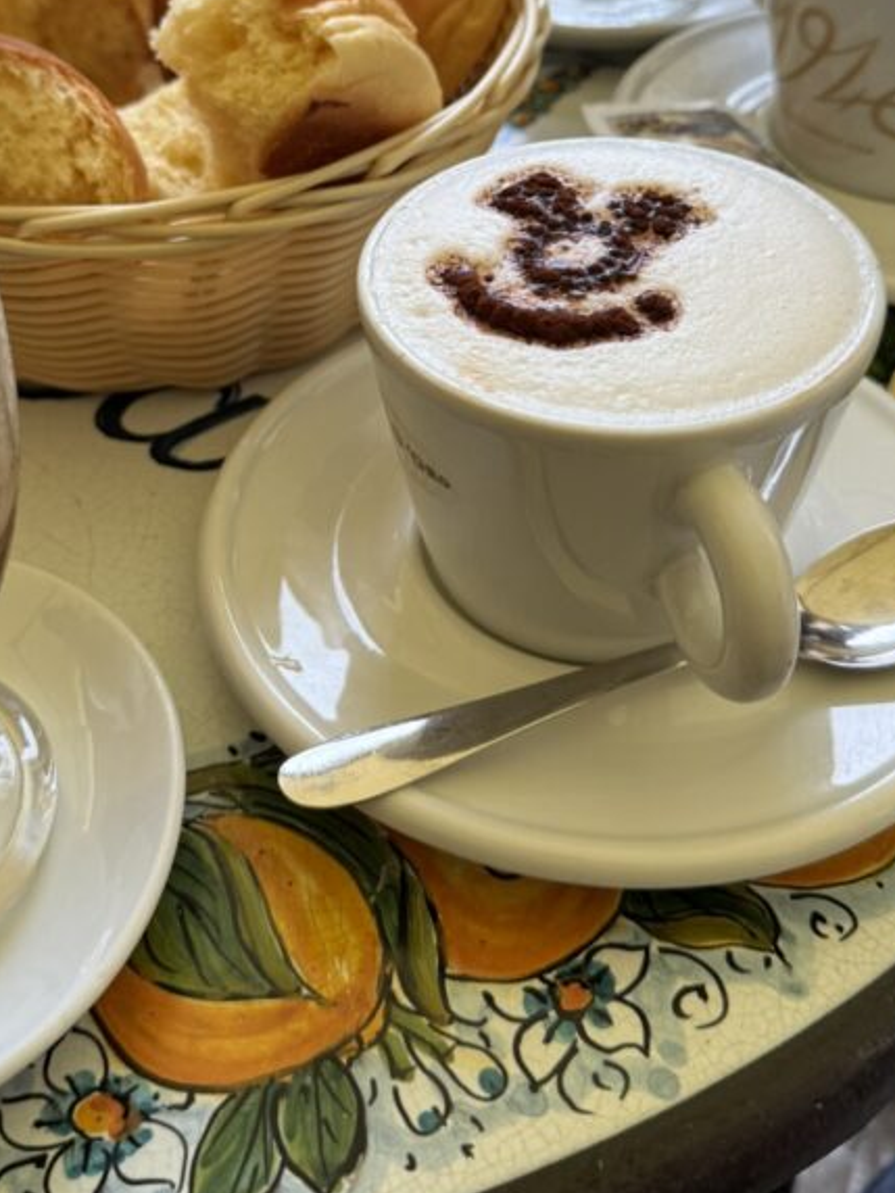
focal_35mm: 43
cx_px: 325
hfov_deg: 33.4
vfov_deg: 43.1
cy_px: 375
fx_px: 1482
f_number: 1.78
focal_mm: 6.76
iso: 125
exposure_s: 1/100
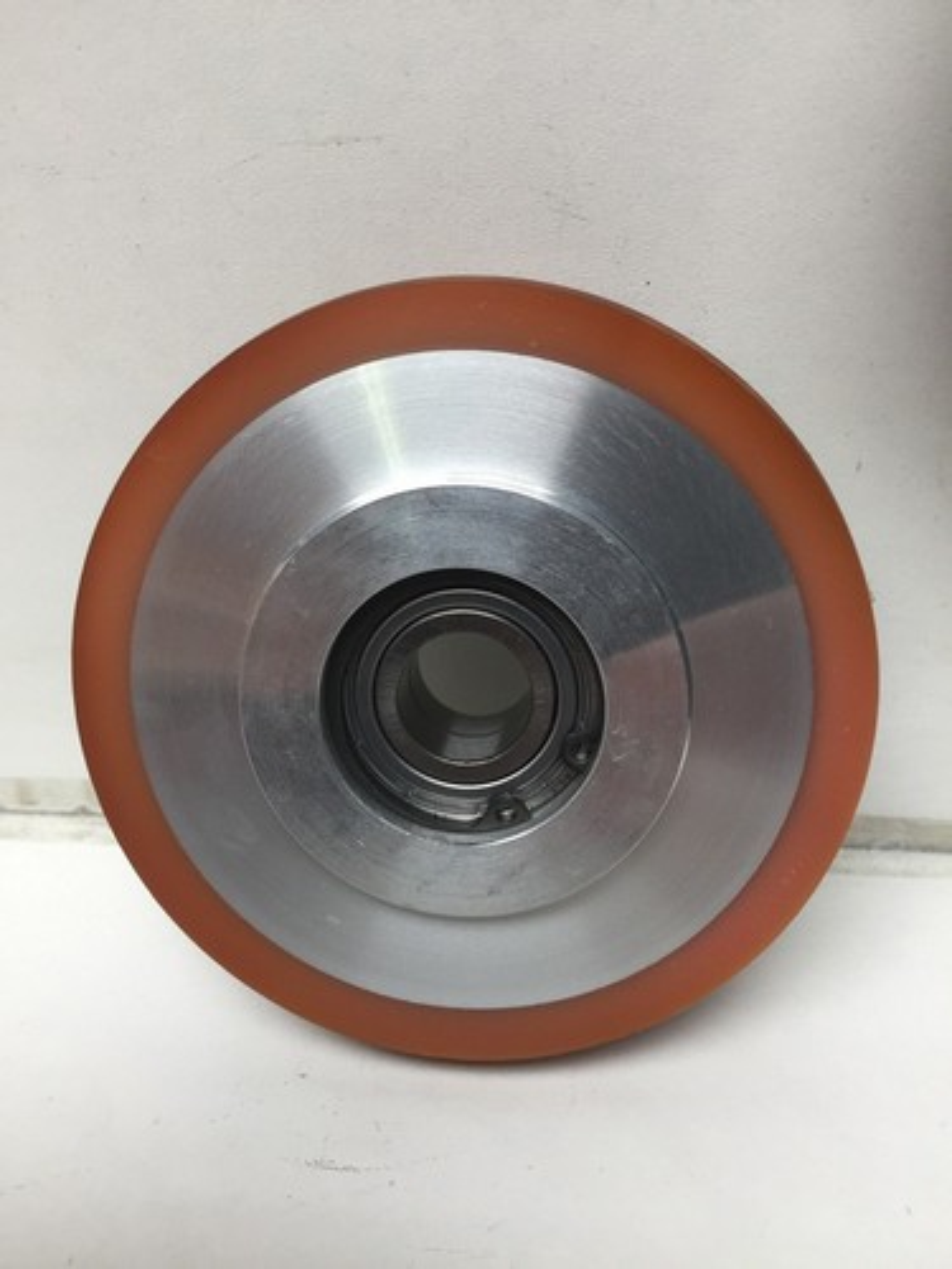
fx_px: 1063
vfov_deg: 61.7
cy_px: 634
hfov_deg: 48.2
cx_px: 476
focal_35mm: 29
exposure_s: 1/100
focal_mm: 4.15
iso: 50
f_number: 2.2
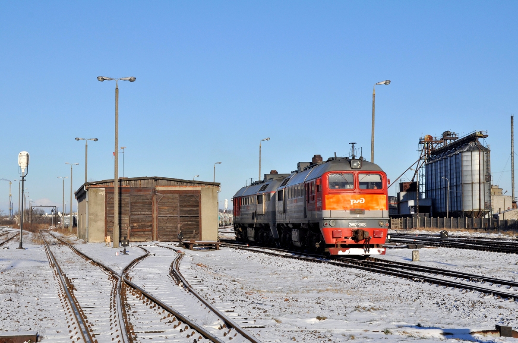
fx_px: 905
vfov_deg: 21.5
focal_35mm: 63
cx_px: 259
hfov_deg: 32.0
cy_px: 172
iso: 250
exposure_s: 1/640
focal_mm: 42
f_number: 13
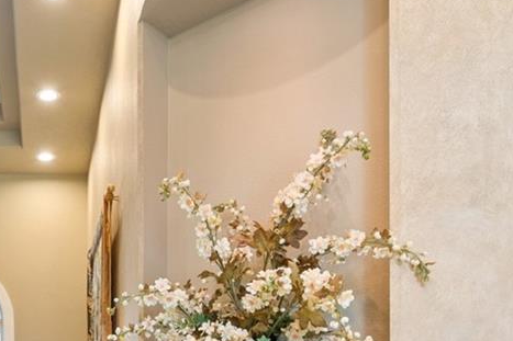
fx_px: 684
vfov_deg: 24.4
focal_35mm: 48
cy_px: 446
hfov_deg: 38.0
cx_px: 41
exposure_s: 1/5
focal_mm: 14
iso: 250
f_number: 6.3
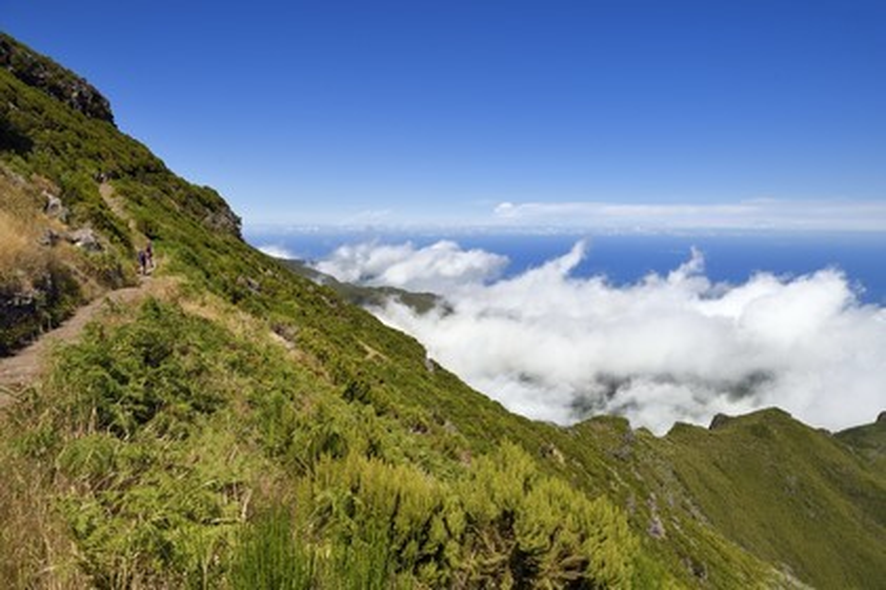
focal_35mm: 26
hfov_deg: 69.4
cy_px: 295
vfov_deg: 49.5
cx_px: 443
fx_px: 639
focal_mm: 26
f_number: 11
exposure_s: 1/500
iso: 200
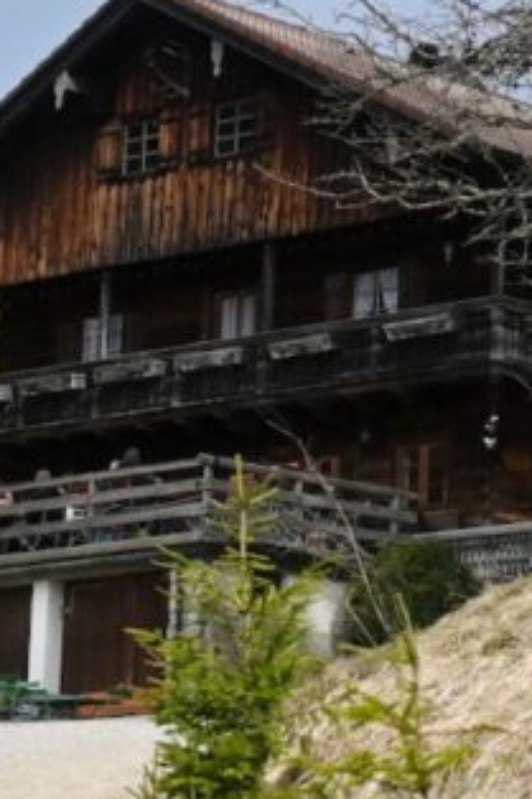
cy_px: 282
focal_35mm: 105
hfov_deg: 13.0
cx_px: 169
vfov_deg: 19.4
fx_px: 2330
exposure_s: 1/250
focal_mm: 20
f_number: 5.6
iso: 180
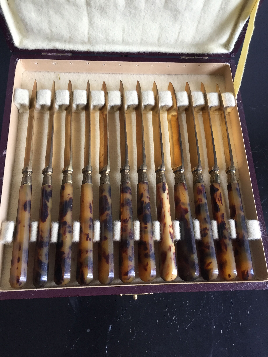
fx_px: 299
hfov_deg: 48.2
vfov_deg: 61.7
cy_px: 178
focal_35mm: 29
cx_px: 134
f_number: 2.2
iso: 32
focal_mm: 4.15
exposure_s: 1/30
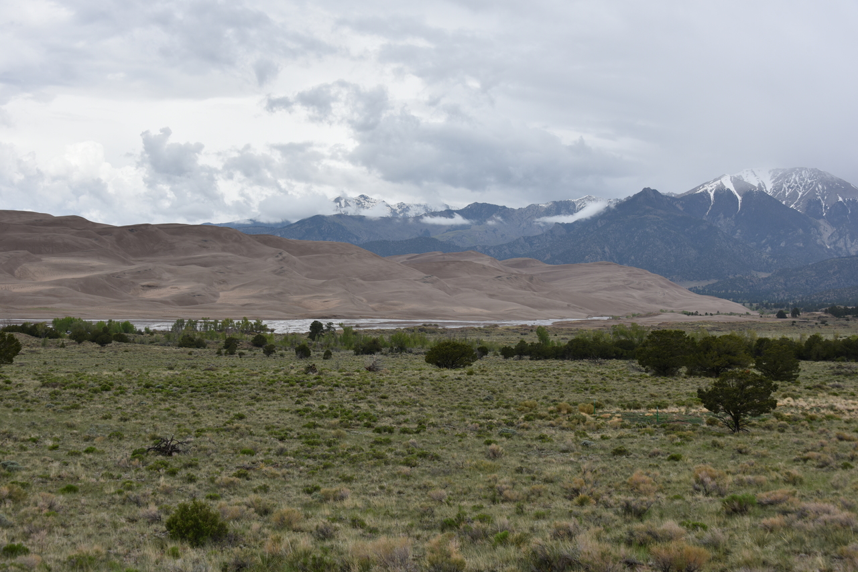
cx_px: 429
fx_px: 1144
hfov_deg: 41.1
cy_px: 286
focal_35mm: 48
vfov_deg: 28.1
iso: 100
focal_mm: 48
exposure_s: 1/320
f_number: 9
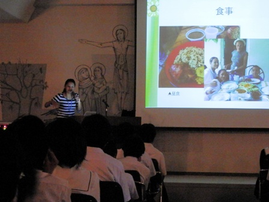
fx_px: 622
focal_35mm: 80
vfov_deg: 18.4
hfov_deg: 24.4
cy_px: 101
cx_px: 134
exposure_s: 1/4
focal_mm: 14.4
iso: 800
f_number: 4.6
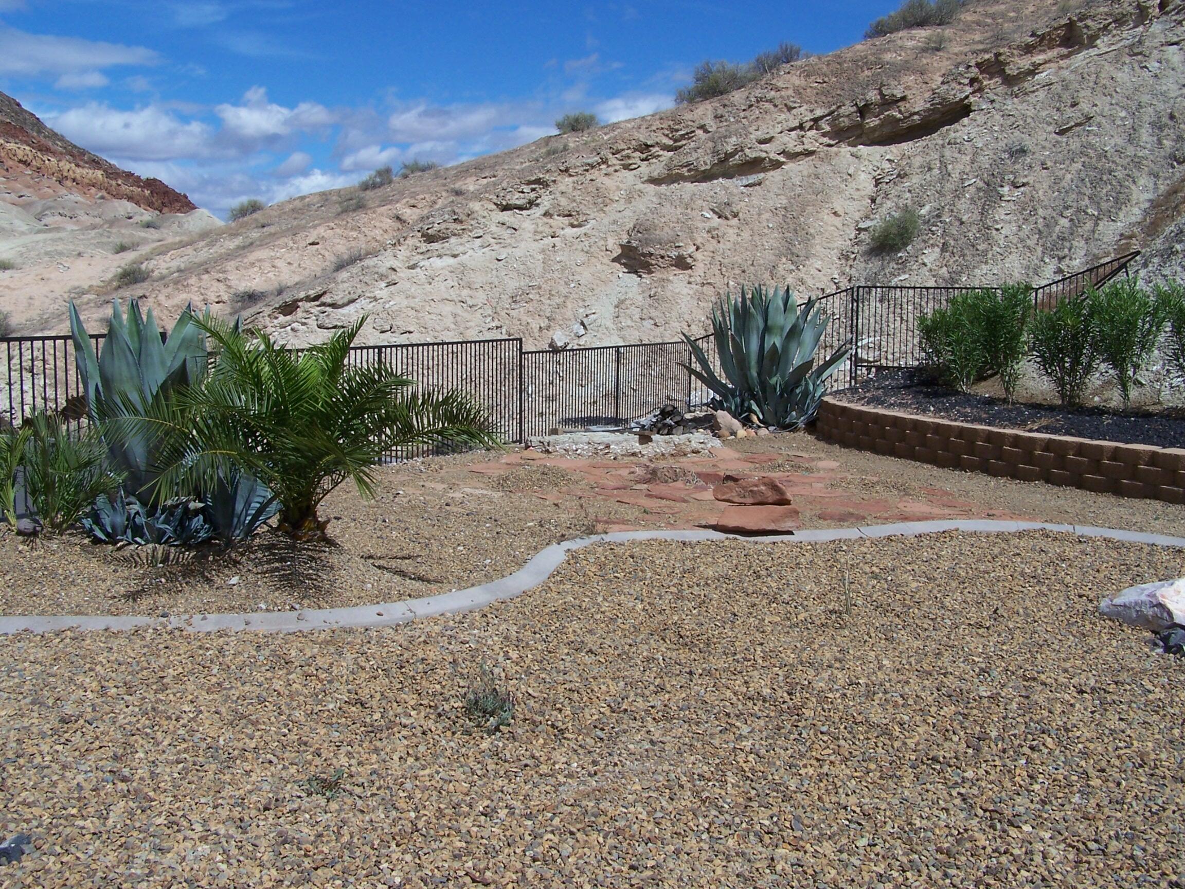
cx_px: 592
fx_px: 1301
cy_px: 444
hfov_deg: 49.0
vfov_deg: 37.7
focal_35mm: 38
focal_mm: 6.3
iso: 80
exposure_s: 1/1000
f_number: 5.6
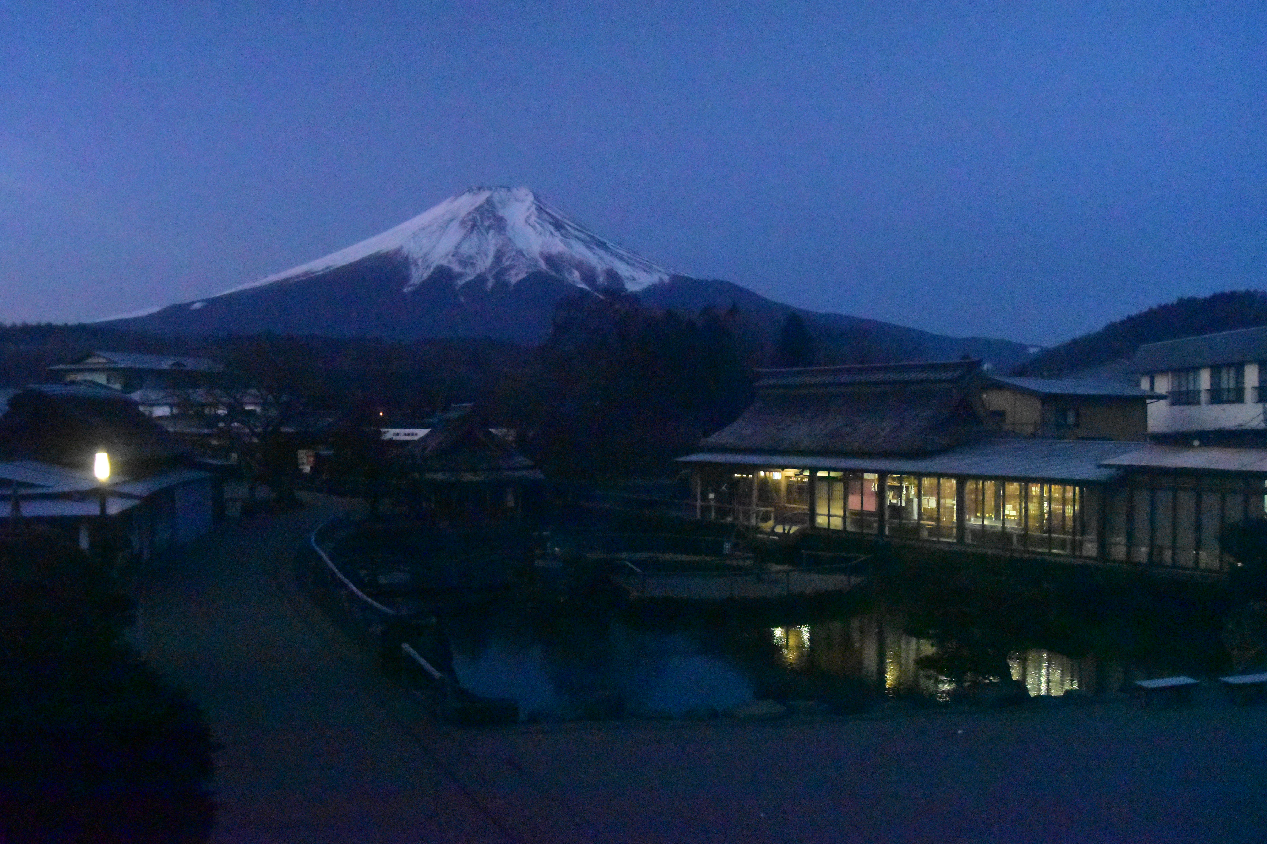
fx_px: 2903
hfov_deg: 24.6
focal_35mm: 82
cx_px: 634
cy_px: 422
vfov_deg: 16.6
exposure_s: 1/200
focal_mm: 55
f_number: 8
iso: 25600
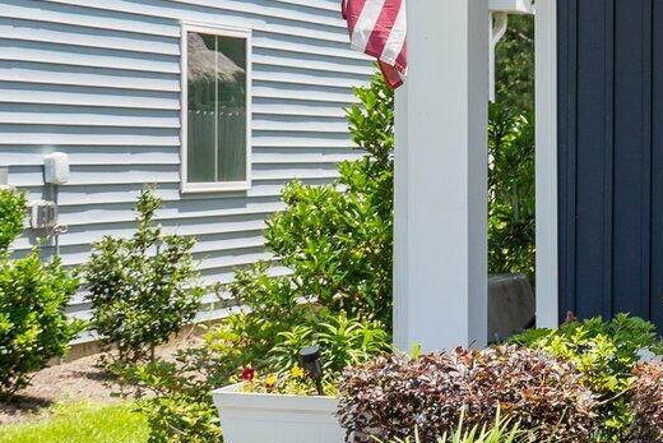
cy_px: 116
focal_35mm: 122
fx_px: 2247
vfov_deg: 11.2
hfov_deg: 14.7
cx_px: 1202
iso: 200
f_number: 4
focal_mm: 31
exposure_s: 1/1000
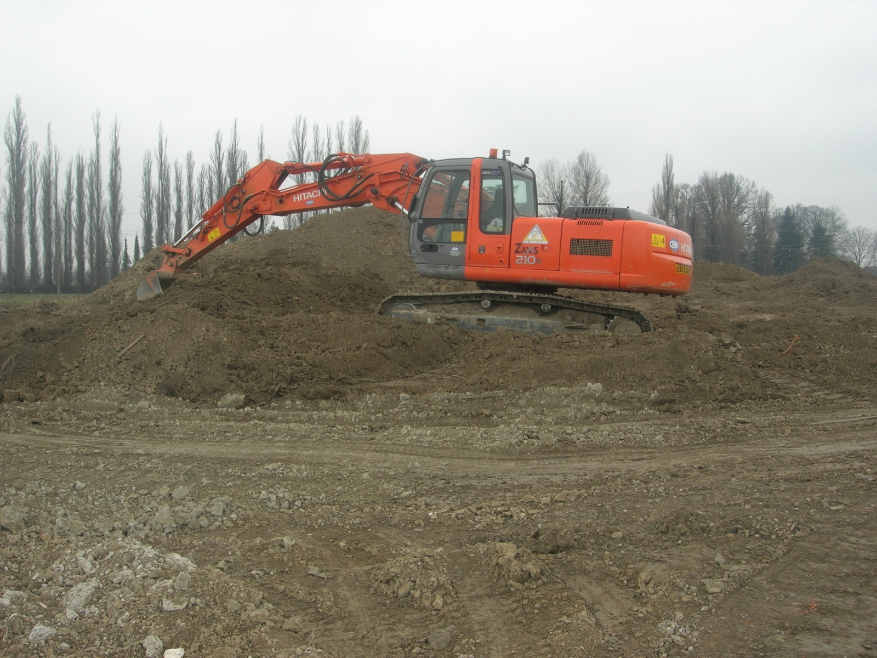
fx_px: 963
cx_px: 438
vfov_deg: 37.7
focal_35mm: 38
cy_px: 329
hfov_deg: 49.0
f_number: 4.8
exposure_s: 1/207
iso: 64
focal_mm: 7.8
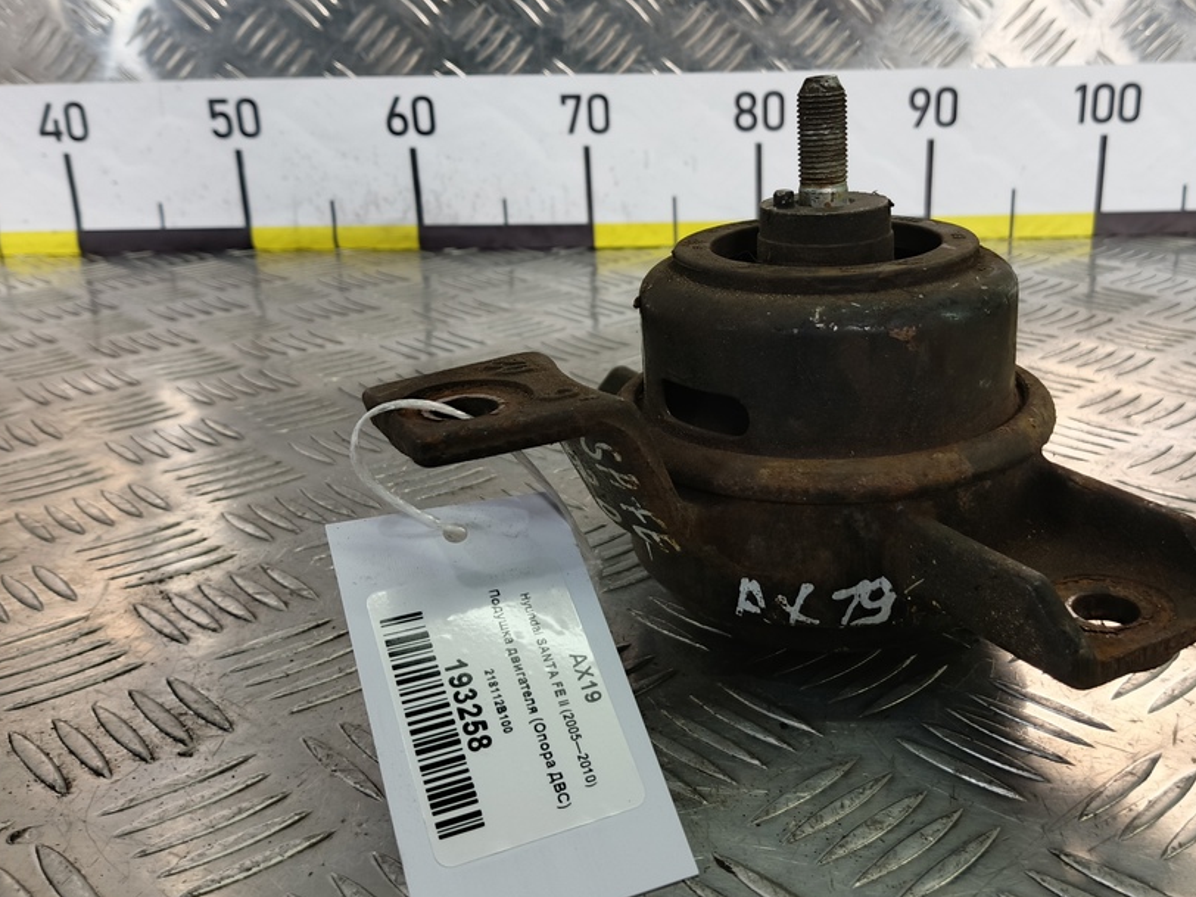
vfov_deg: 48.1
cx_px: 732
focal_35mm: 29
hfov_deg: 61.0
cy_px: 392
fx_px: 1002
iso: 103
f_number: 1.6
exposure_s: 1/66.7
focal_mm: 4.11
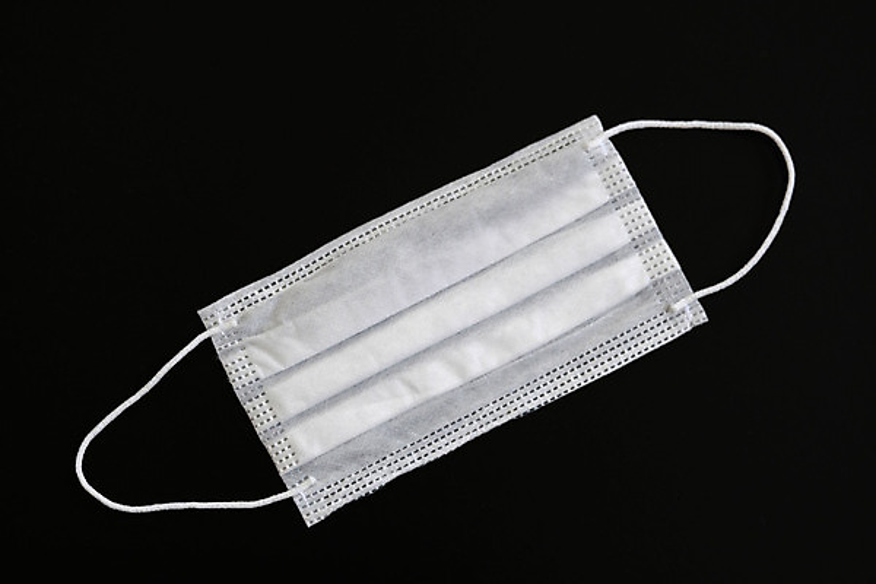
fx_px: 2603
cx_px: 438
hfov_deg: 19.1
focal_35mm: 107
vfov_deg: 12.8
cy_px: 292
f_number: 5
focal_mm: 71.1
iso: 1250
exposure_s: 1/105
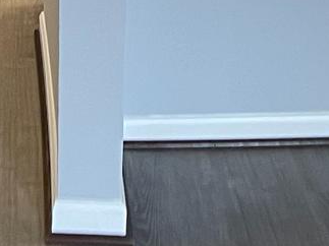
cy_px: -314
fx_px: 1568
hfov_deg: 11.9
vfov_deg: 8.3
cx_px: 15
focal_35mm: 165
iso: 125
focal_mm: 4.2
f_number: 1.6
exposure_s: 1/60
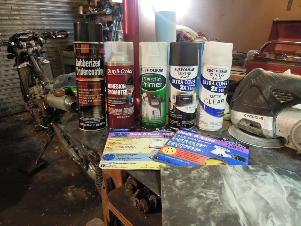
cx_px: 150
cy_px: 113
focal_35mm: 24
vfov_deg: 56.8
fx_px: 209
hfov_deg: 71.6
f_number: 1.8
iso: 400
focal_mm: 4.3
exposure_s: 1/30
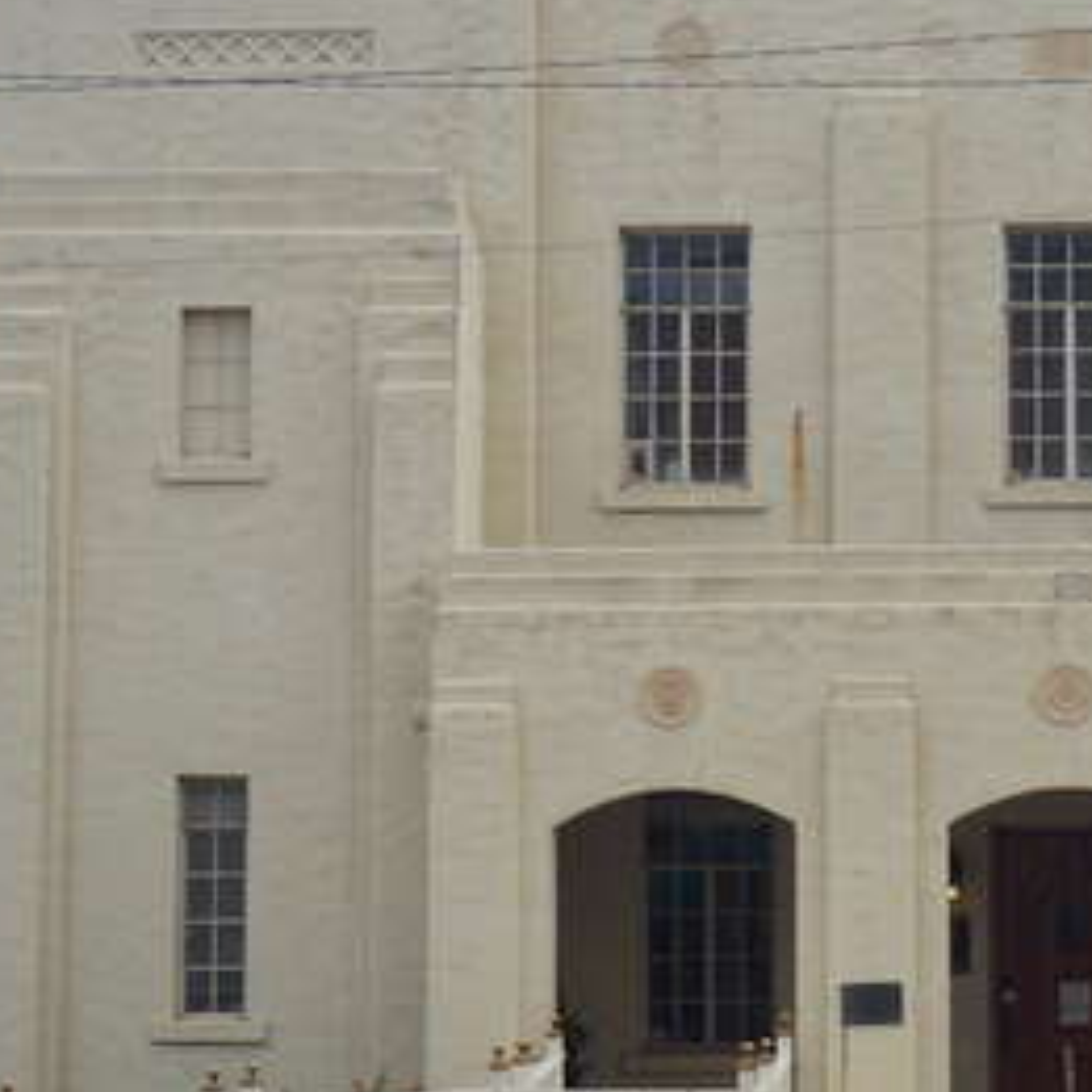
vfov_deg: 14.4
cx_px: 1088
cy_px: 579
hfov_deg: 14.2
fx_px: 4329
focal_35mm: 121
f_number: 11
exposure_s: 1/125
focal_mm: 31
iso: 100
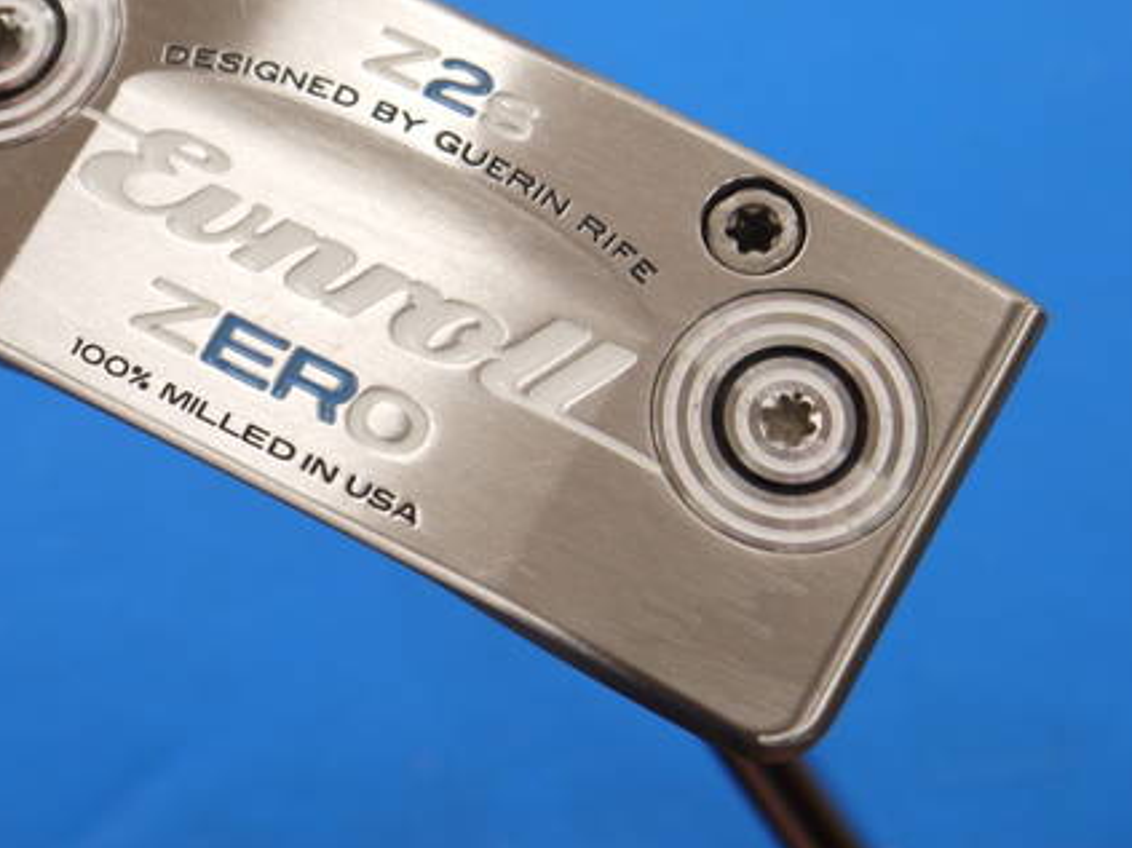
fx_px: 4152
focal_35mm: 127
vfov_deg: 11.6
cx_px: 316
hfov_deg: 15.5
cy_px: 233
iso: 320
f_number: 5.6
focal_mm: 42
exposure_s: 1/80
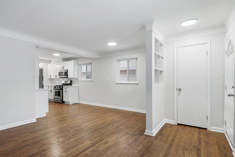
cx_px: 98
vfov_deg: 67.3
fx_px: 117
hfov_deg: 89.2
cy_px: 81
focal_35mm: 18
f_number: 7.1
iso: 250
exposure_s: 1/2
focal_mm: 15
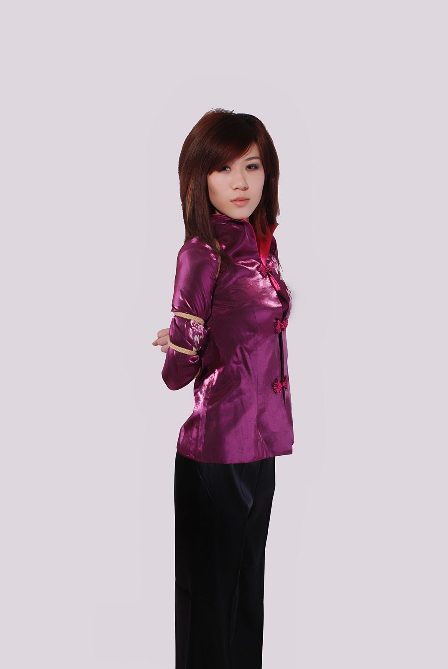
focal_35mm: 36
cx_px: 224
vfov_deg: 53.1
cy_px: 334
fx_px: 670
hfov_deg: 37.0
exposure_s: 1/8
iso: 100
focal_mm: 24
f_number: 8
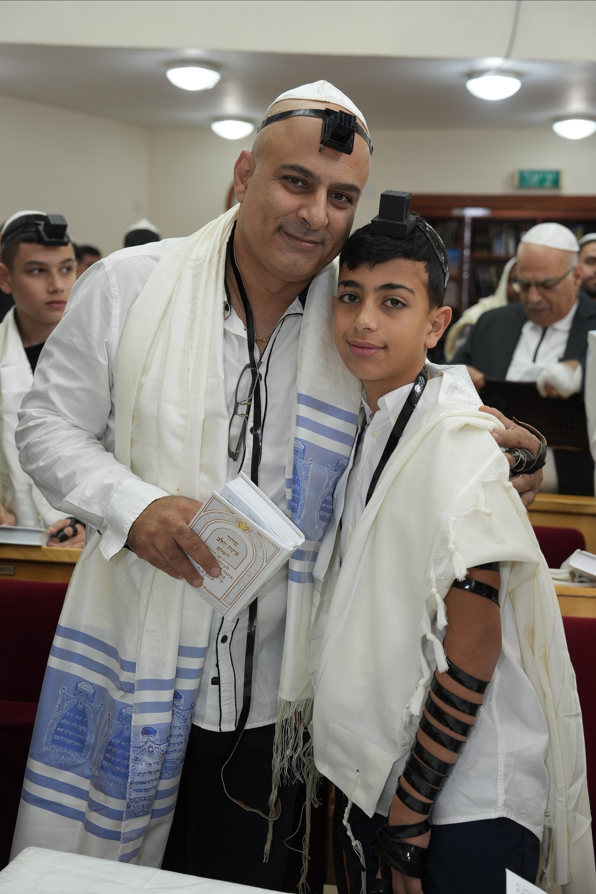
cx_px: 298
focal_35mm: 43
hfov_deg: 31.2
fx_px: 1068
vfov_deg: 45.4
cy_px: 447
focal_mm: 43
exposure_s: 1/50
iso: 400
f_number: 4
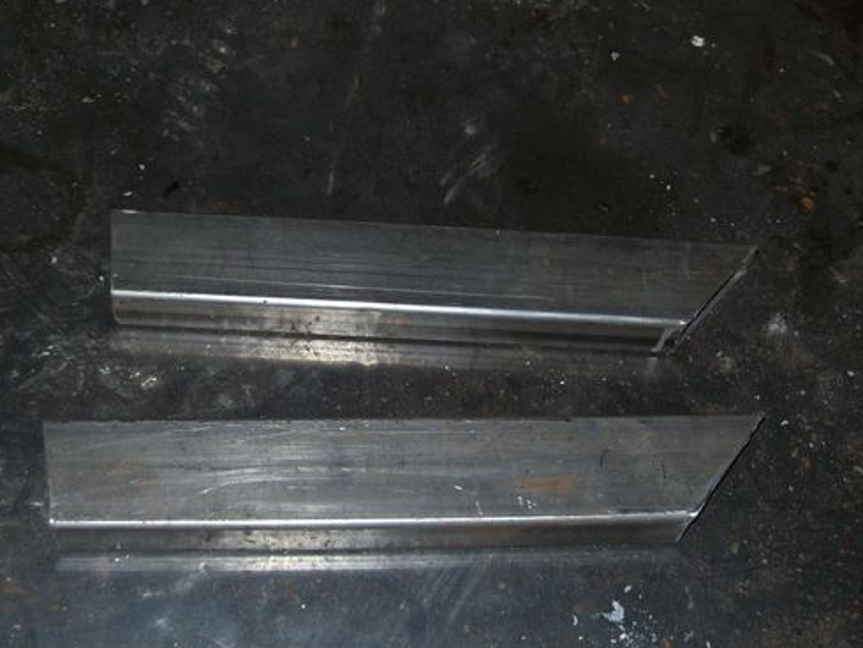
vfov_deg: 30.9
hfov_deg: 40.3
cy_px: 329
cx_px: 354
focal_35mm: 47
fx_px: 1172
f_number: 2.7
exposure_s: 1/64
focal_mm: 6
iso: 80
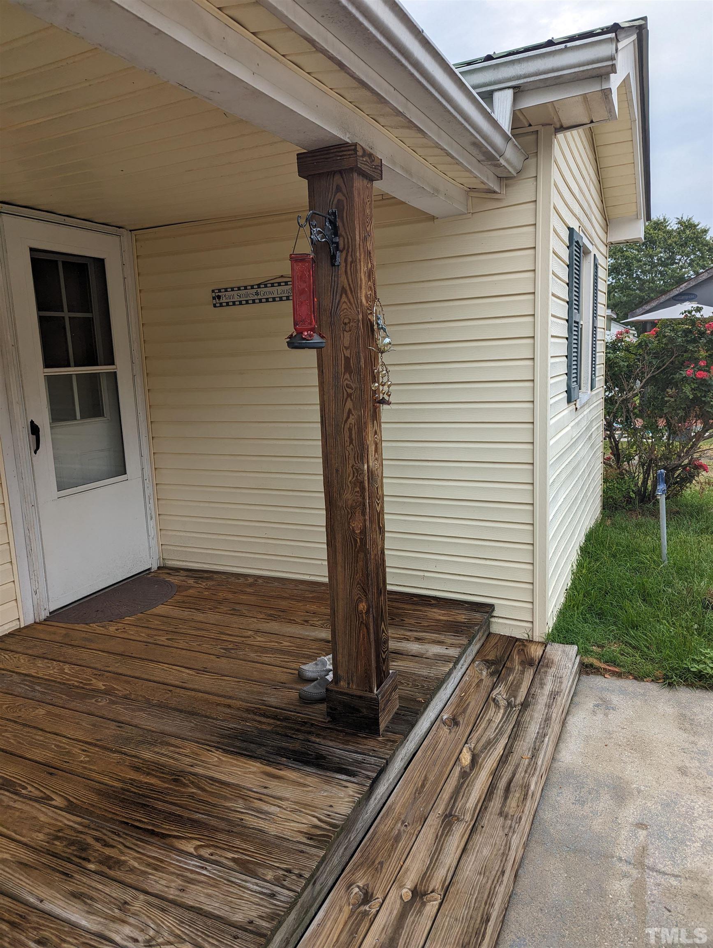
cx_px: 356
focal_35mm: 24
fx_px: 658
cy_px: 474
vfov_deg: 71.5
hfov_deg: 56.9
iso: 43
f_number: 1.85
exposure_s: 1/1364
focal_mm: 6.81
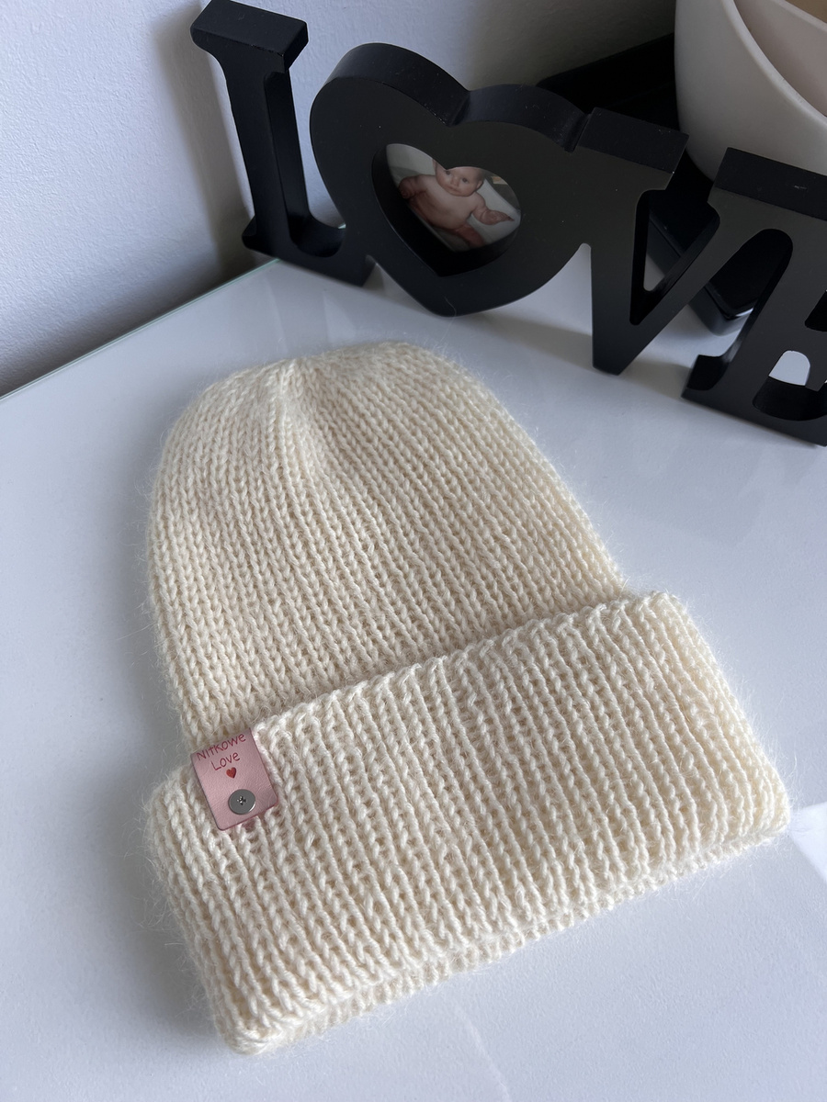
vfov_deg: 67.3
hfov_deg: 53.1
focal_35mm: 26
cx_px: 414
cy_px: 551
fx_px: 828
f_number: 1.5
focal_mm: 5.7
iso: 40
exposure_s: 1/121
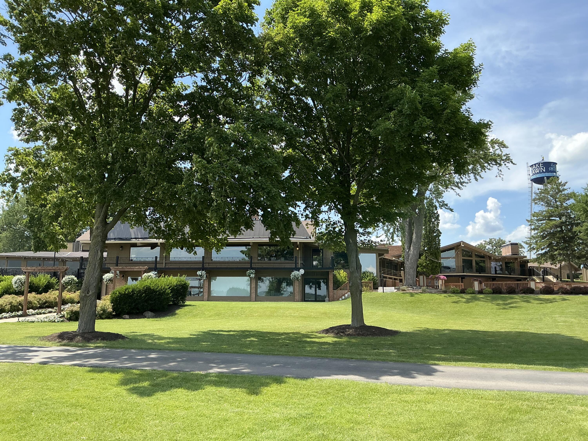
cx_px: 294
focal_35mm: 28
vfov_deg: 49.7
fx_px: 476
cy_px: 220
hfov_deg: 63.4
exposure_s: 1/1250
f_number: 1.8
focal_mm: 3
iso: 25
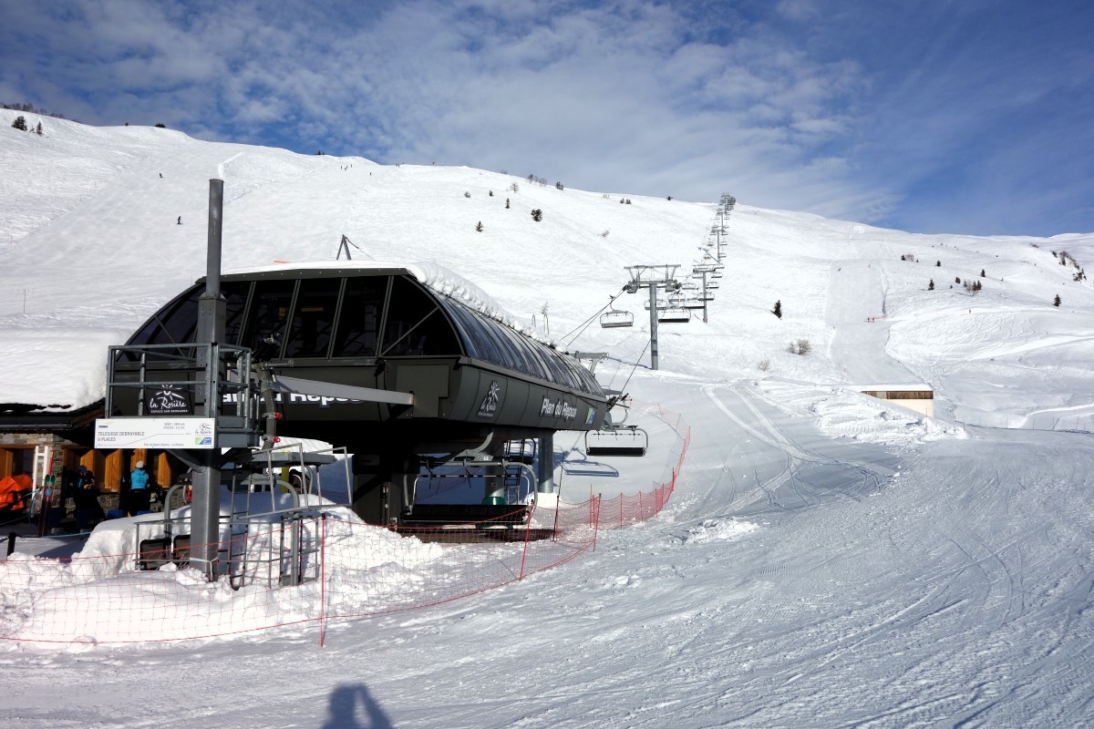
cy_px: 364
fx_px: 851
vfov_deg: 46.4
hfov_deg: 65.5
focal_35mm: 28
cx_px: 547
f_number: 8
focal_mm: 10.4
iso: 125
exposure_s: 1/800
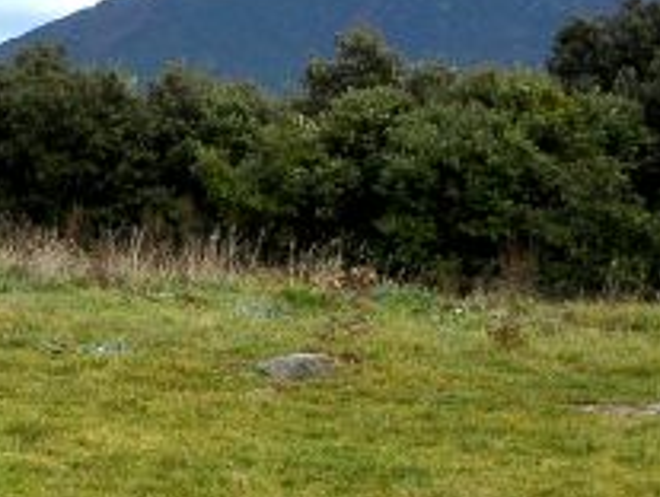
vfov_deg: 11.5
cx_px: -634
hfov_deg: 13.4
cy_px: 19
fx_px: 2445
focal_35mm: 128
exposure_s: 1/400
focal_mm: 18
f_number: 10
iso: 500
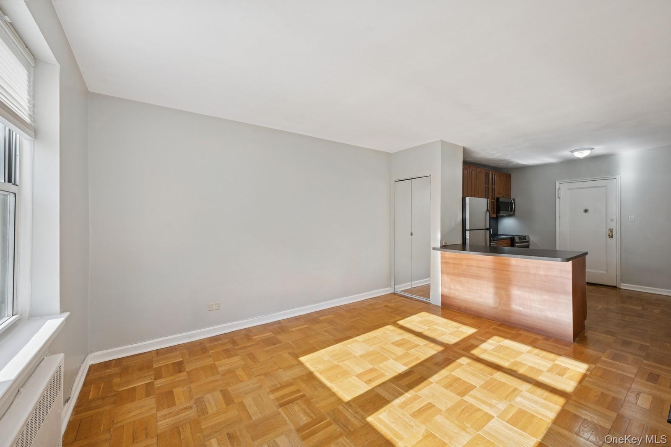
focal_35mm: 14
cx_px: 336
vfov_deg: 81.2
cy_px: 224
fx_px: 261
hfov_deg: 104.3
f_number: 8
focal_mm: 14
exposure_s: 1/320
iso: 400
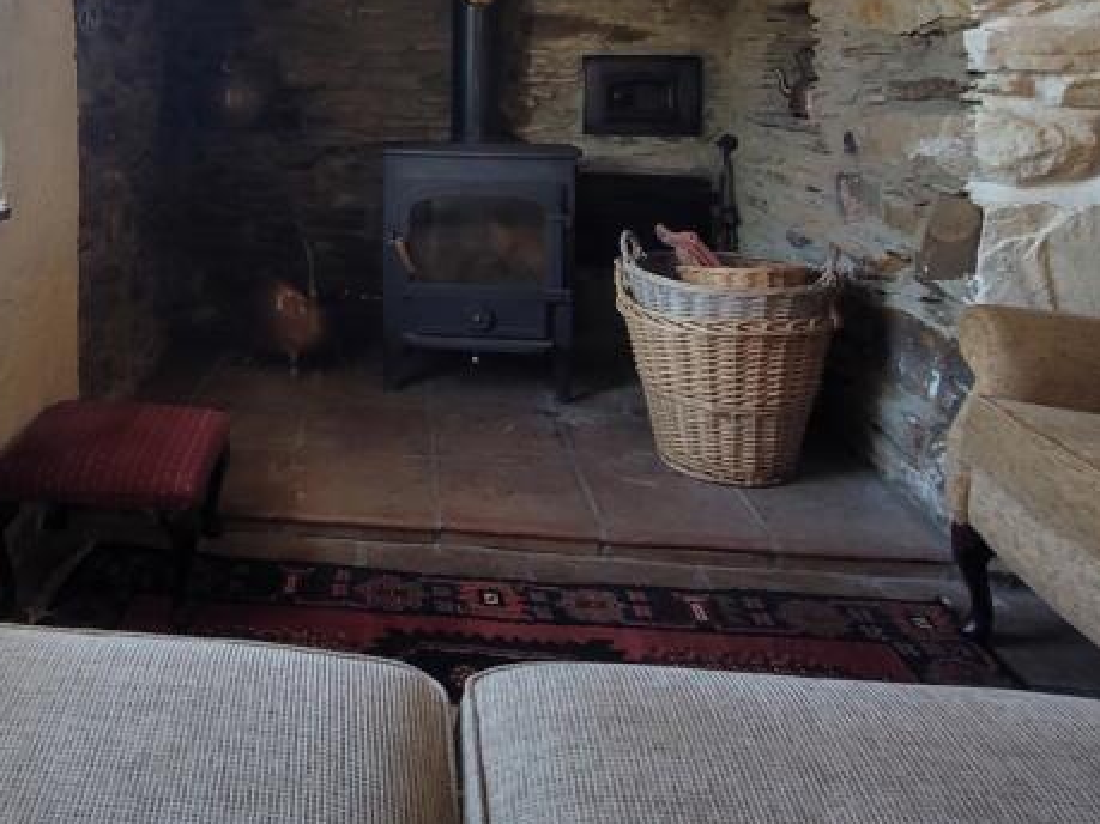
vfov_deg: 44.1
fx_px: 921
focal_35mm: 29
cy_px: 89
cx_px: 268
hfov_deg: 58.3
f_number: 2.2
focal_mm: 1.74
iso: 64
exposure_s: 1/50
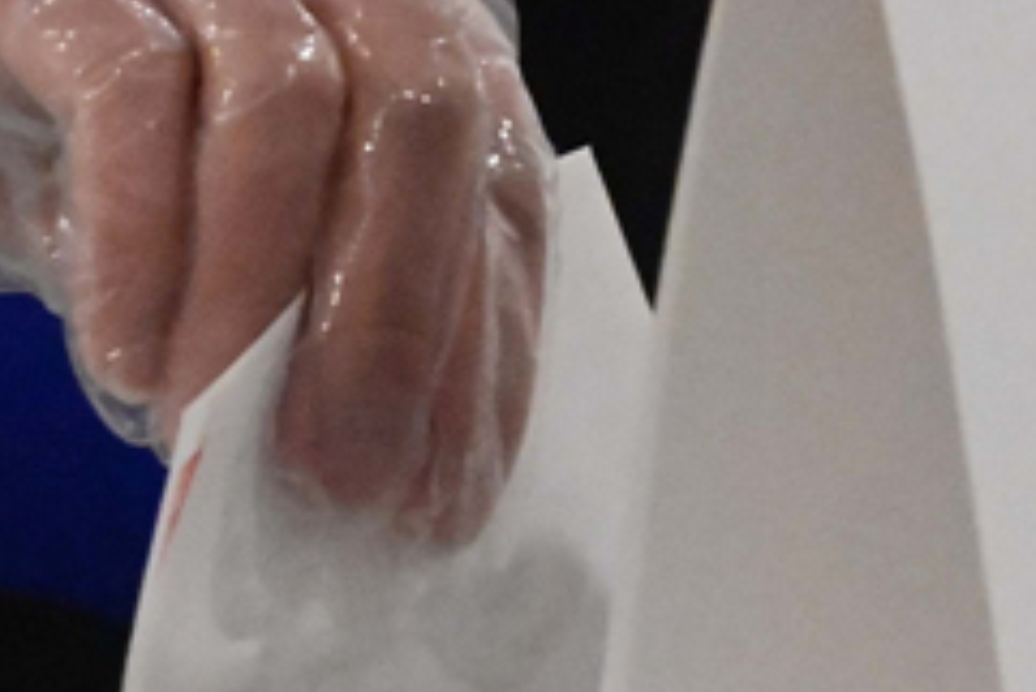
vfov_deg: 1.6
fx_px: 24446
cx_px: 675
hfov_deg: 2.4
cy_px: 372
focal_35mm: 849
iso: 40000
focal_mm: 320
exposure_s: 1/250
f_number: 11
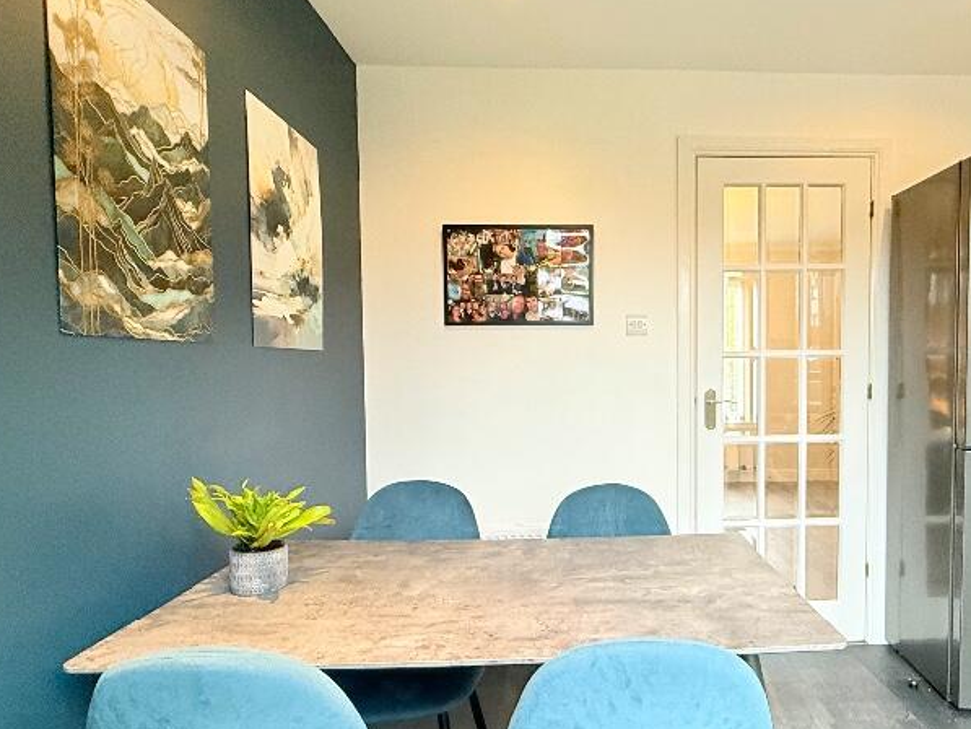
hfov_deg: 70.5
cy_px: 399
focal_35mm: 24
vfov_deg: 56.7
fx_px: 673
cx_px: 602
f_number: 2.2
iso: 320
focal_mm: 2.22
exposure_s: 1/50
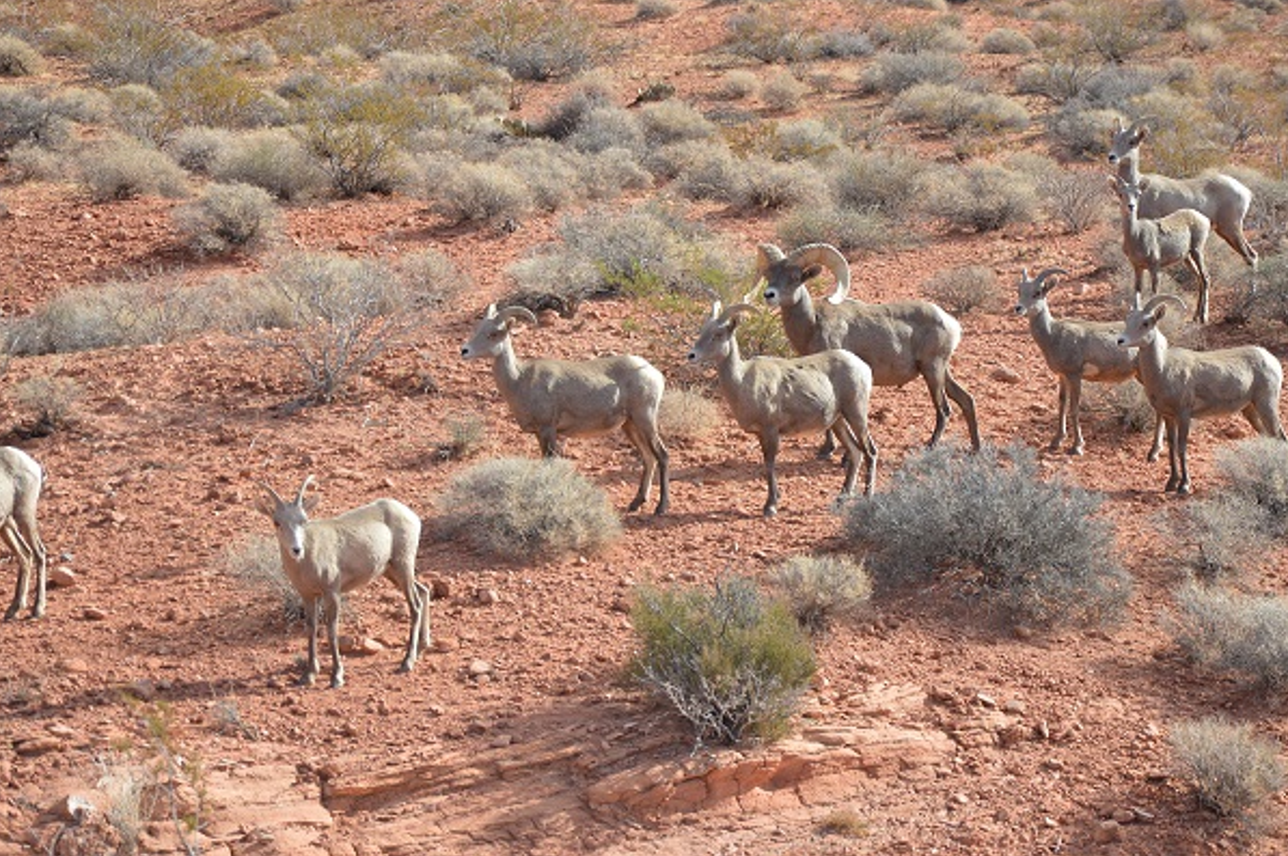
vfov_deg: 7.2
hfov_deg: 10.8
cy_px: 356
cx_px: 723
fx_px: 6814
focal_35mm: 191
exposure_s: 1/500
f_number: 5.6
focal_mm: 105
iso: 220
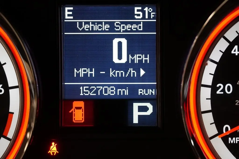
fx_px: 827
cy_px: 80
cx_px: 120
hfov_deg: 16.5
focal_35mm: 124
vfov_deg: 11.0
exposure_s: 1/125
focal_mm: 83
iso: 6400
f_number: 5.6
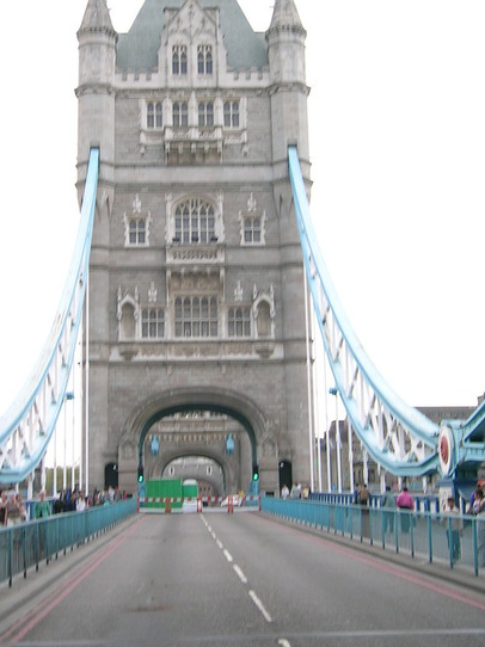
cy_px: 286
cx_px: 192
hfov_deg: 23.6
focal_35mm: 62
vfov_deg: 31.2
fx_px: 1159
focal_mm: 7.3
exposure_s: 1/43
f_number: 3.1
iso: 50
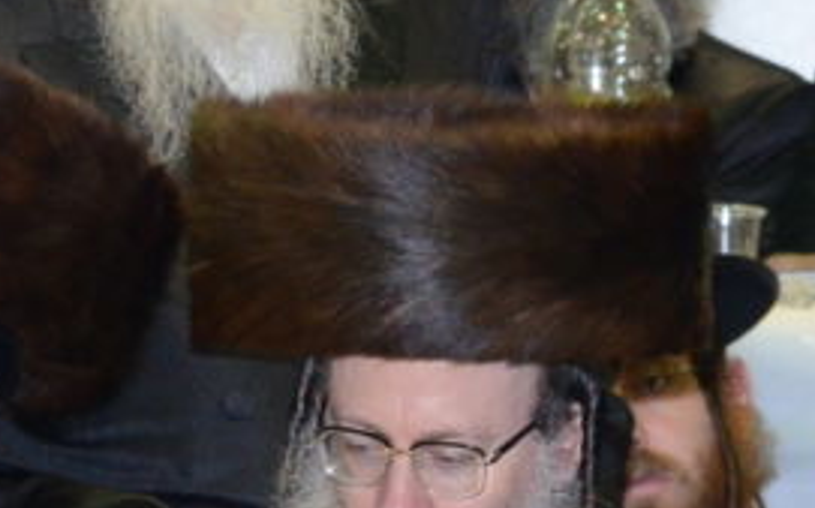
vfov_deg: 1.6
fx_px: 17936
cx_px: 1203
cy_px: 286
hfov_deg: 2.6
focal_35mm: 808
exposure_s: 1/80
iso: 1600
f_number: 5.6
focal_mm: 140
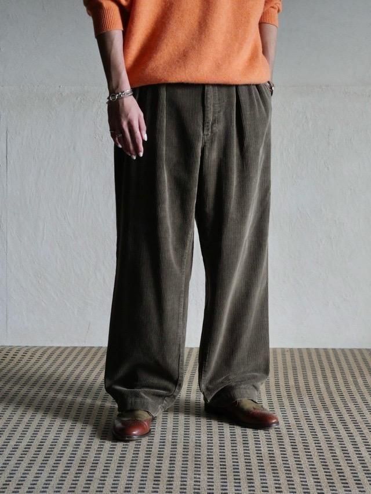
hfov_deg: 20.4
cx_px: 186
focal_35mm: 72
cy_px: 247
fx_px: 1029
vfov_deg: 27.0
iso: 3200
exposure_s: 1/80
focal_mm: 36
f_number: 3.9
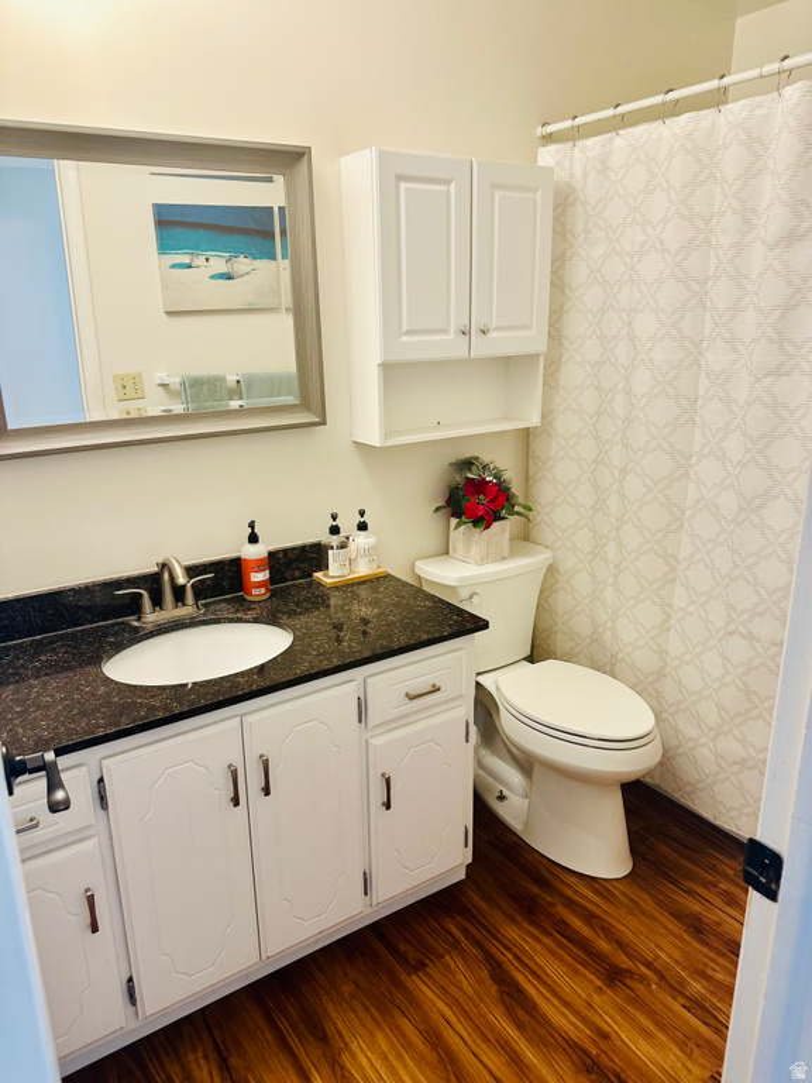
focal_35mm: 24
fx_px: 751
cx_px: 406
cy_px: 542
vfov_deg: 71.6
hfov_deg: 56.8
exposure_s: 1/60
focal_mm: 6.86
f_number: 1.78
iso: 160
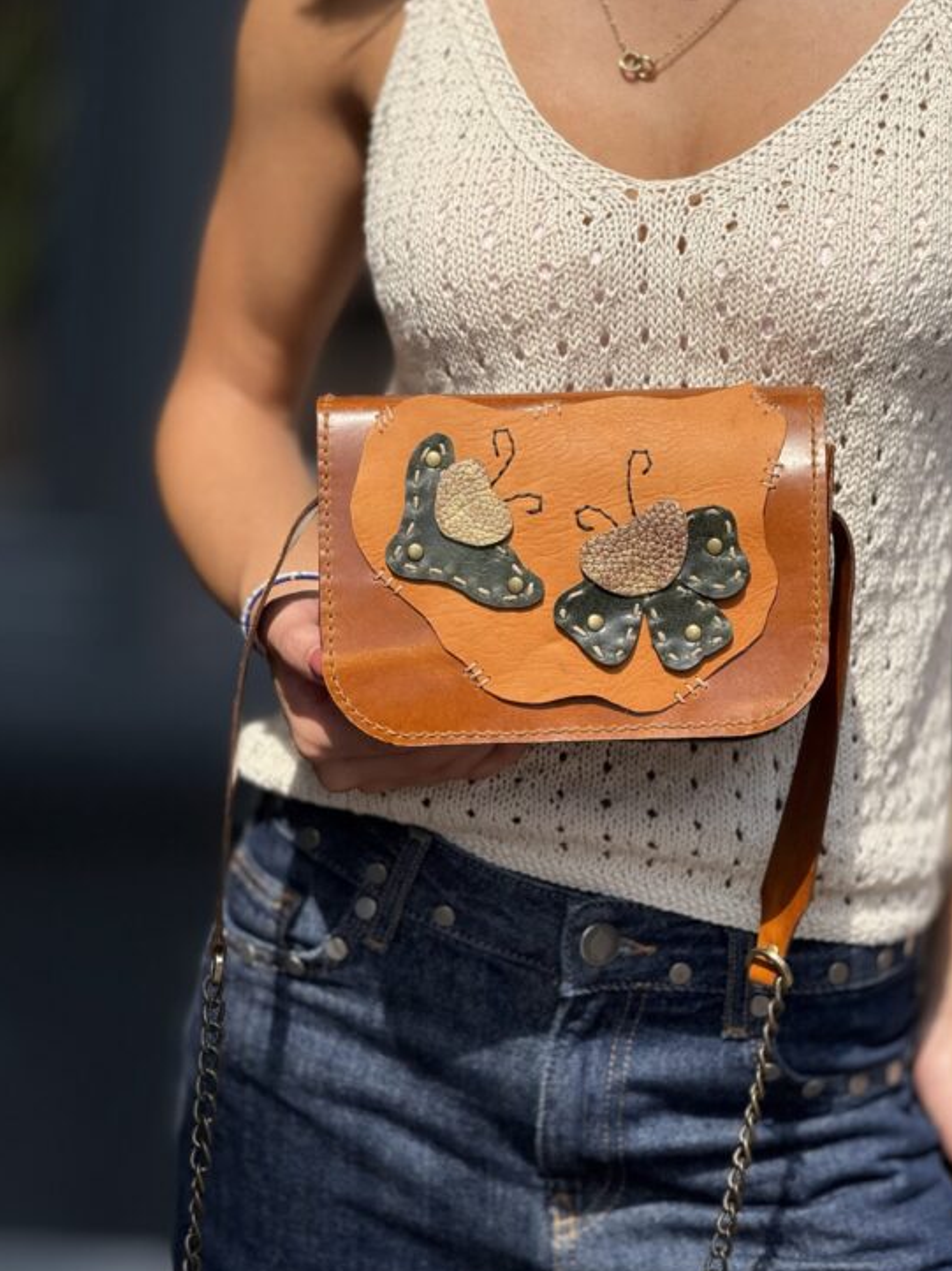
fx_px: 4880
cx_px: 519
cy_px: 618
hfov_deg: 11.1
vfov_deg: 14.8
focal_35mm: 133
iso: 64
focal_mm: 15.66
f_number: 2.8
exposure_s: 1/1271
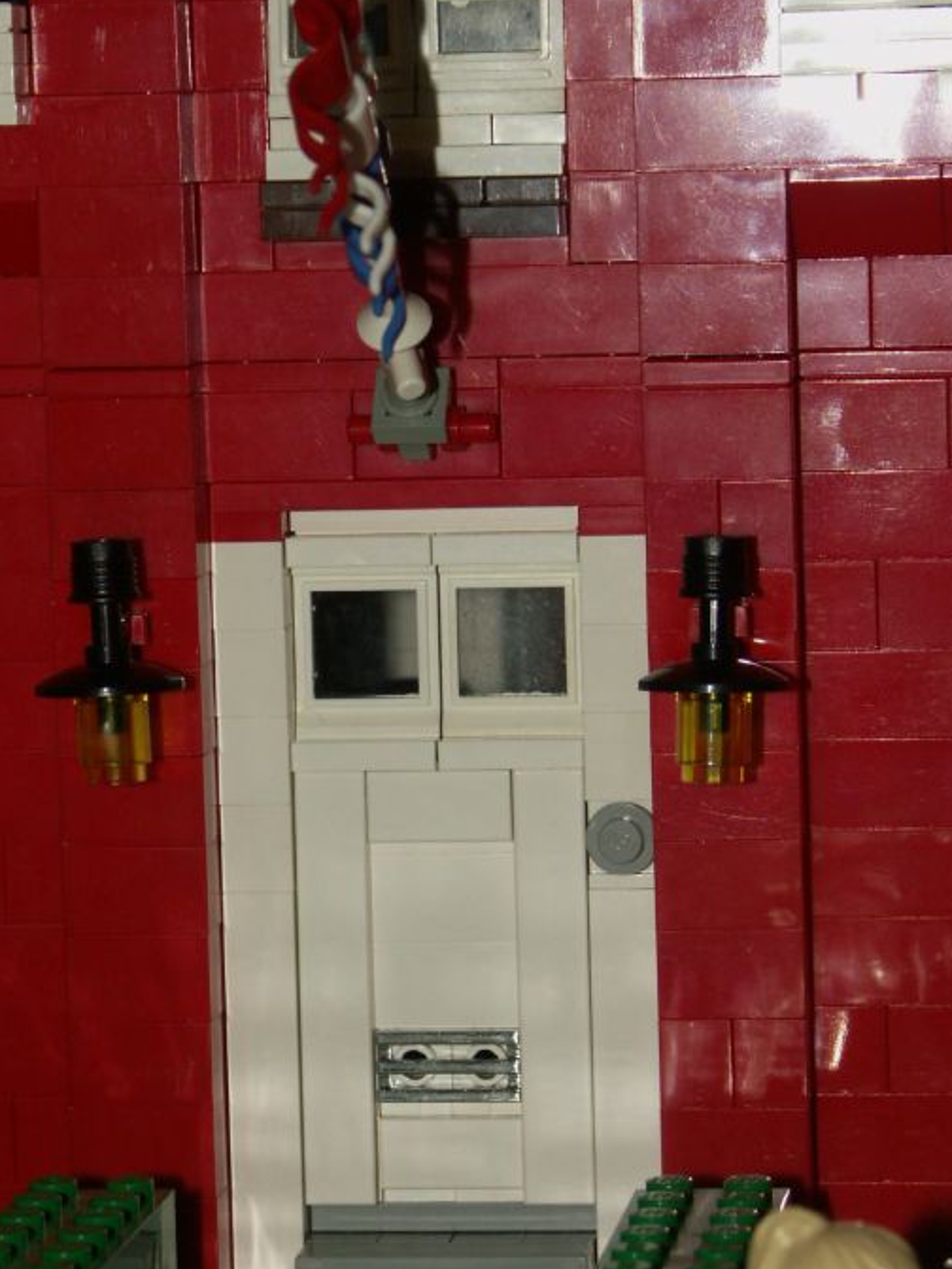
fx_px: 5647
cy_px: 638
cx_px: 467
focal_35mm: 154
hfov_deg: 9.6
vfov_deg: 12.8
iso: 200
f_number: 5
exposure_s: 1/100
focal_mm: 25.73
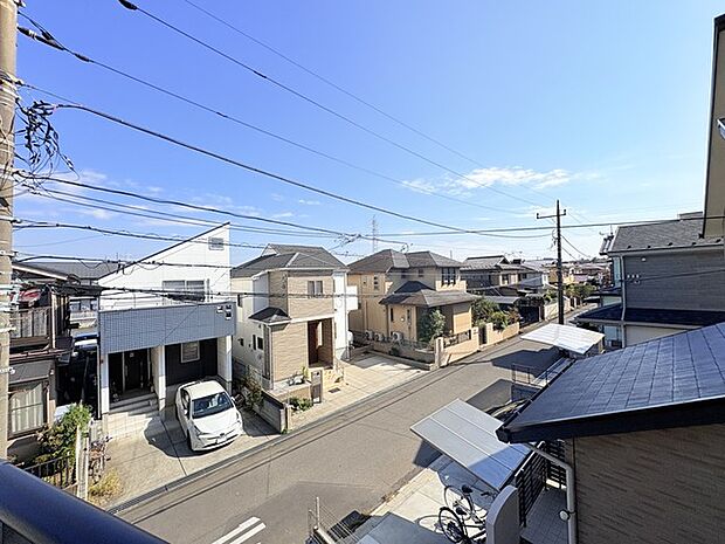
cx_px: 362
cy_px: 272
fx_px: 293
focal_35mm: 14
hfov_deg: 102.1
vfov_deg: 85.7
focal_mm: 2.22
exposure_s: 1/2770
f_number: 2.2
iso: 50
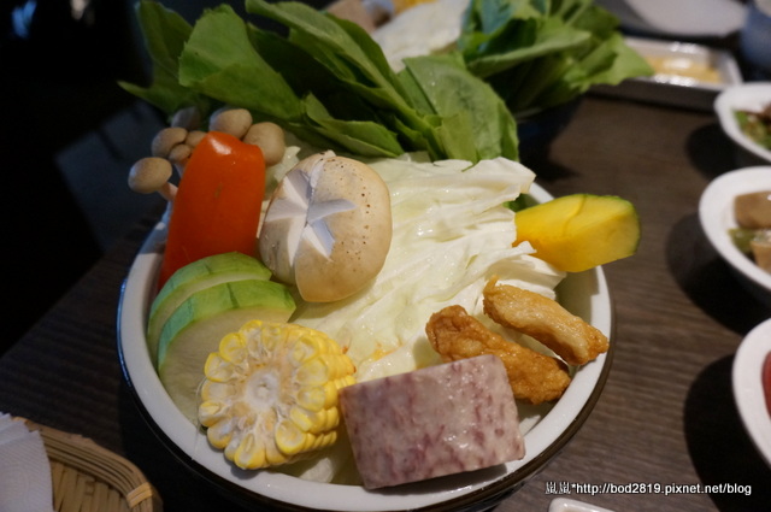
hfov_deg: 73.8
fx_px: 513
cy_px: 256
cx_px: 386
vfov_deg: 53.0
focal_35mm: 24
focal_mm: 16
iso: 1600
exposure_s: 1/60
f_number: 4
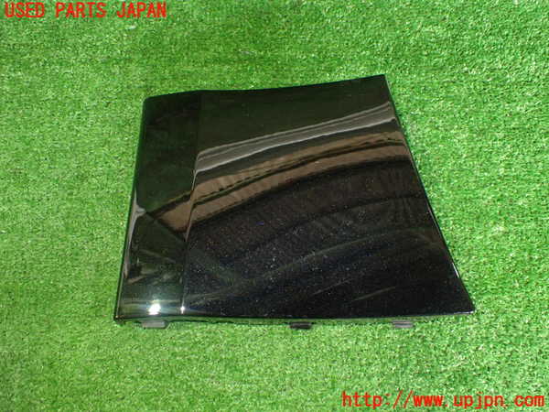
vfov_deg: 46.8
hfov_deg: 60.0
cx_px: 274
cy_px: 206
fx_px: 476
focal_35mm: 30
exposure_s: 1/40
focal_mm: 5.4
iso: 800
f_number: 2.3
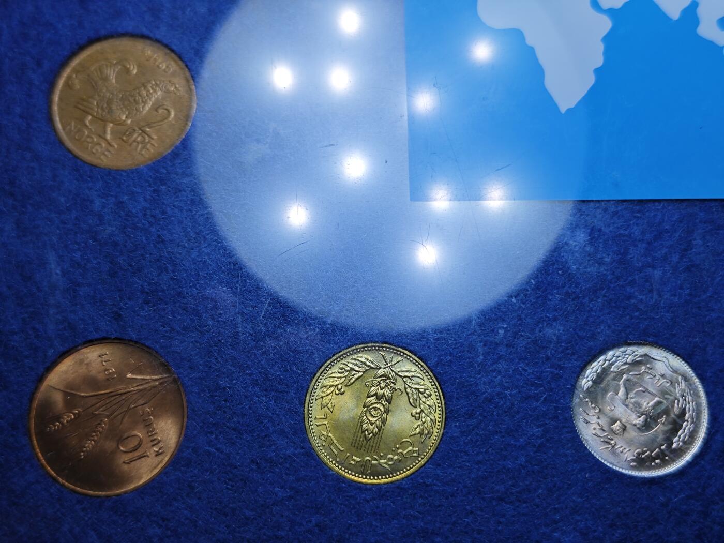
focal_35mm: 49
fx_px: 1025
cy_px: 272
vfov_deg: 29.7
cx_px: 362
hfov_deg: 38.9
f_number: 1.6
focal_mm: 5.84
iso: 50
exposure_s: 1/165
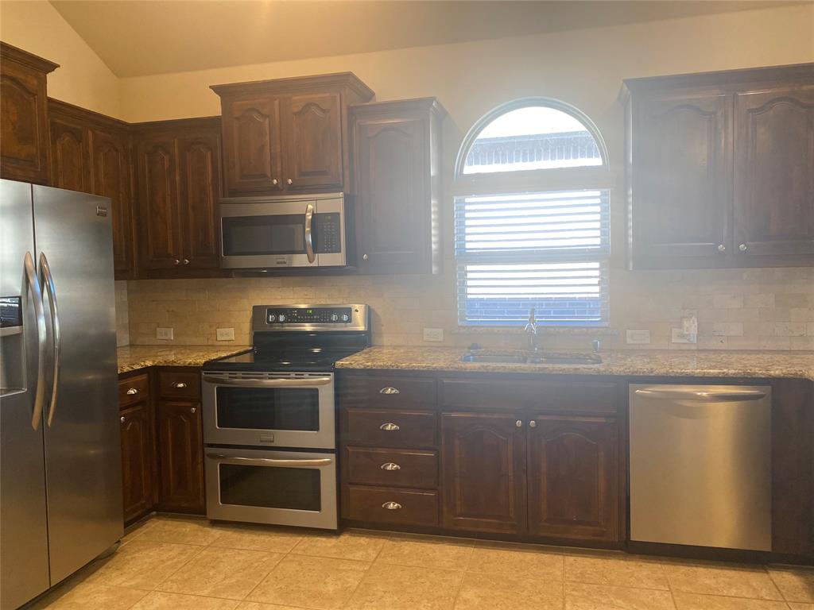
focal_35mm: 26
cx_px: 407
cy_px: 305
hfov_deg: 67.3
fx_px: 611
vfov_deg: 53.1
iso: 125
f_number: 1.8
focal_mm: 4.25
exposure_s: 1/60
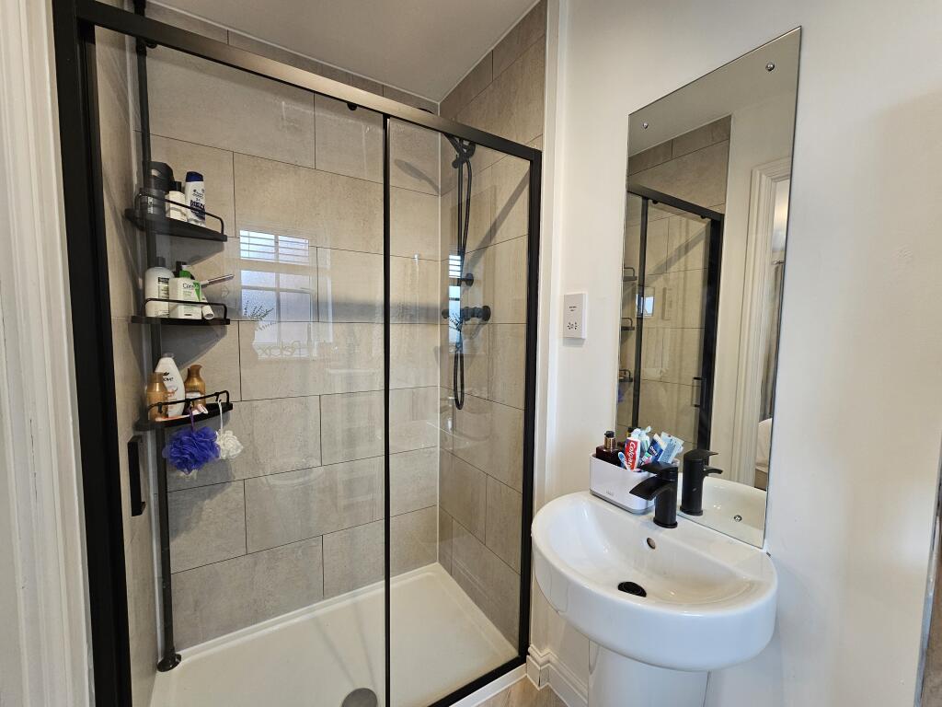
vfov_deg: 89.9
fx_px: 354
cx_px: 471
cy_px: 354
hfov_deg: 106.2
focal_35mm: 13
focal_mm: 2.2
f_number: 2.2
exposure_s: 1/60
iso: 200
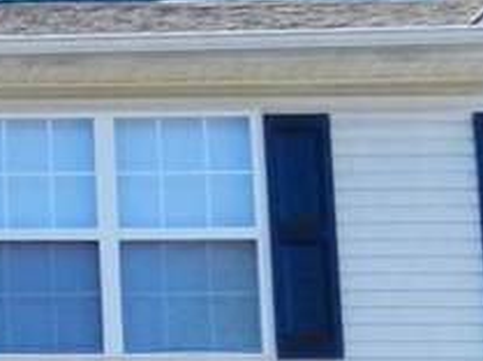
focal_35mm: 141
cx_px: -552
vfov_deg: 10.1
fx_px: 1964
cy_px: 545
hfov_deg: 12.1
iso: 160
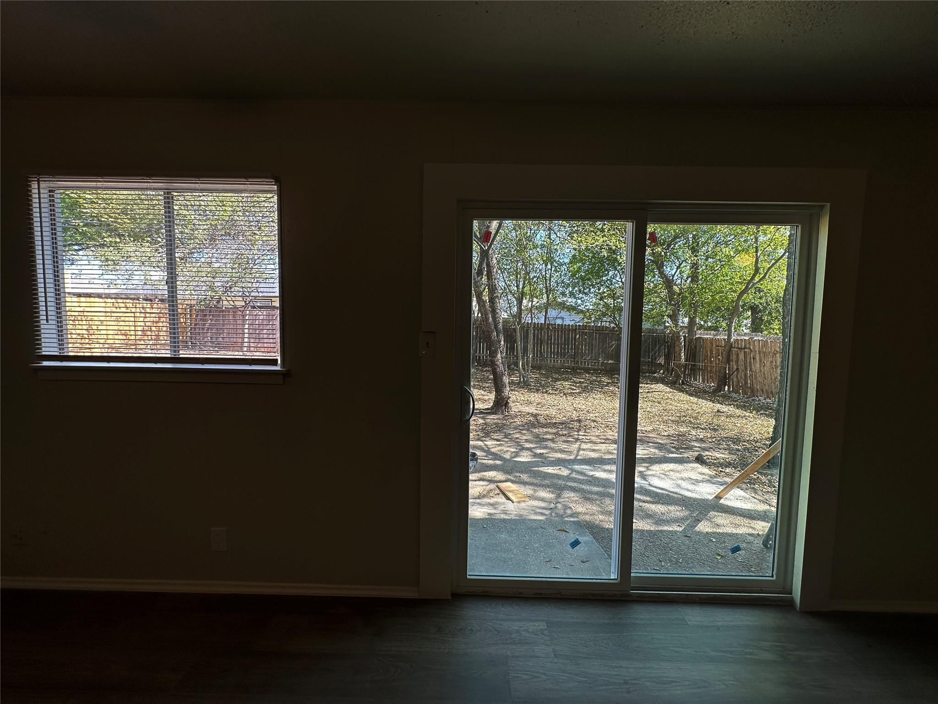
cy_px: 352
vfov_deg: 85.7
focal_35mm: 14
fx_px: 379
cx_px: 469
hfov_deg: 102.1
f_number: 2.2
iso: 40
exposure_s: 1/115
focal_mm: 2.22
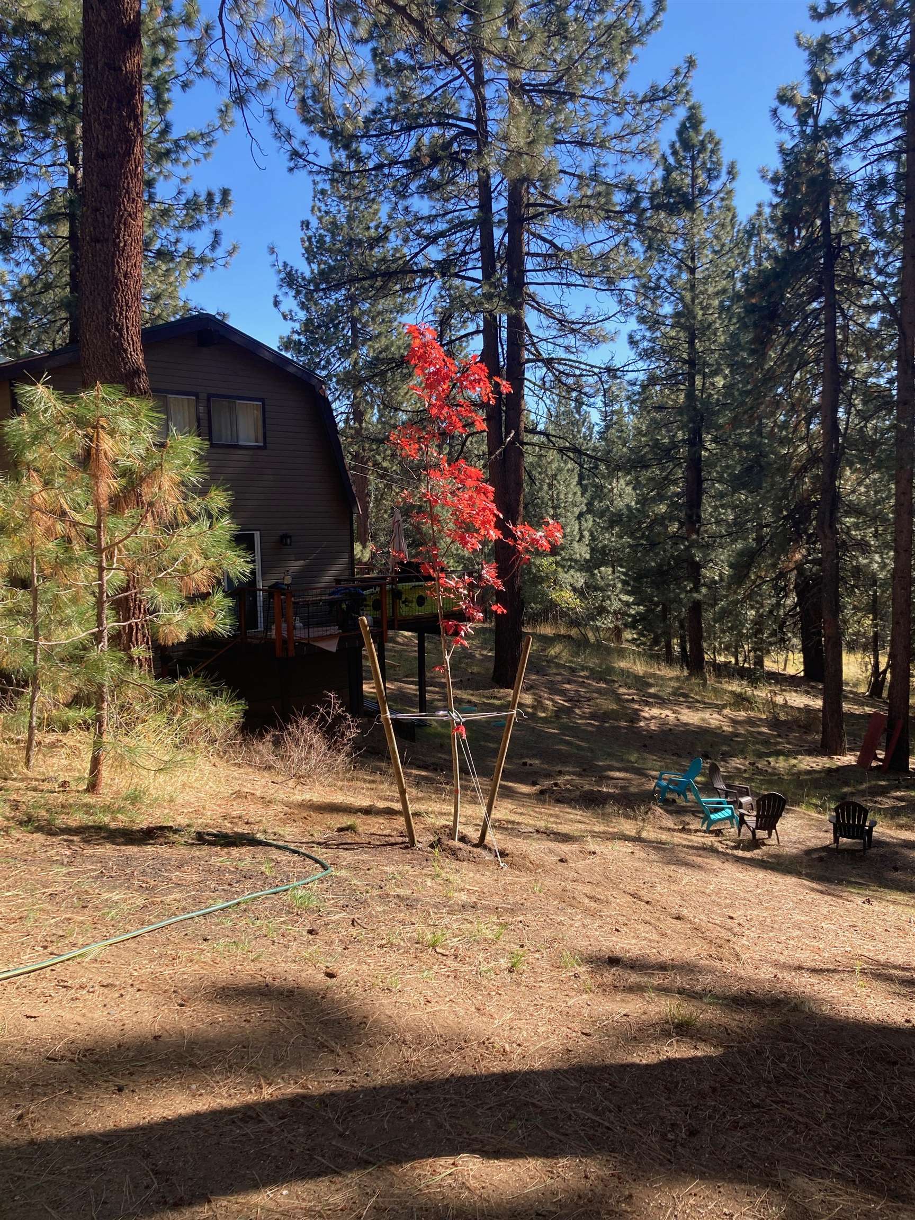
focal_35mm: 28
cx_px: 458
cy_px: 610
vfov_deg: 63.4
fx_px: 987
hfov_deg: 49.7
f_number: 1.8
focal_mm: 3.99
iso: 20
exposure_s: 1/552
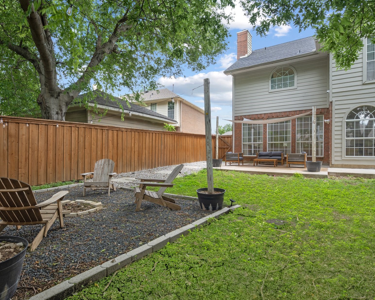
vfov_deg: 68.1
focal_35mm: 20
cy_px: 153
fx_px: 222
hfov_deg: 80.1
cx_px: 167
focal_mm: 16
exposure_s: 1/8
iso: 250
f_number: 9
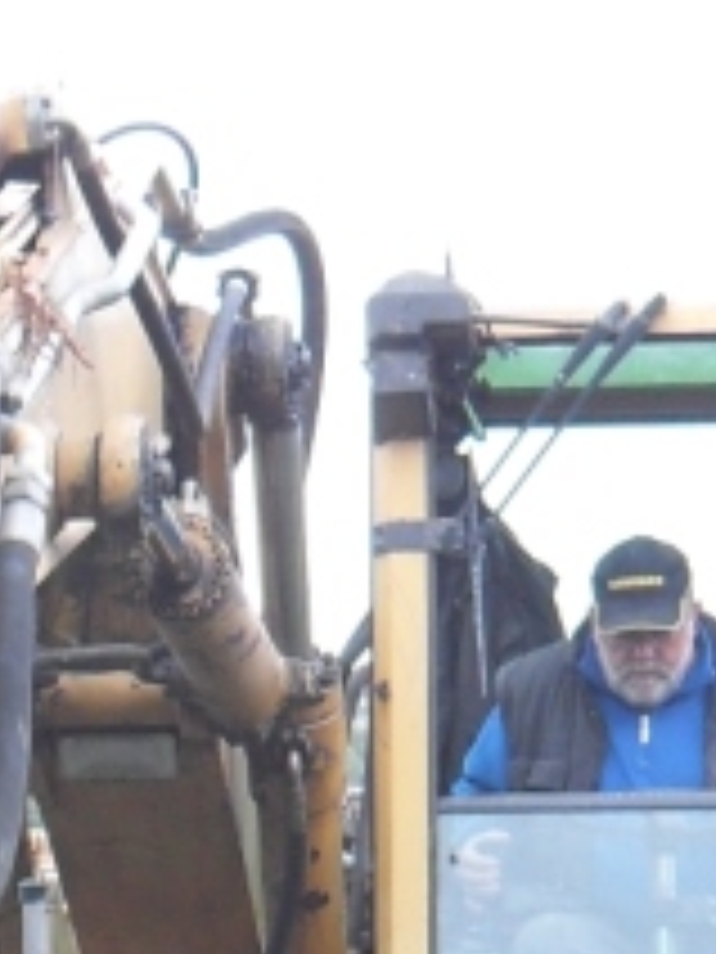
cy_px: 1670
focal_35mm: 169
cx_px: 36
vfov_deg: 11.0
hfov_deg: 8.7
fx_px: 4661
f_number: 2.8
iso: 100
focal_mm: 6.2
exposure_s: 1/45
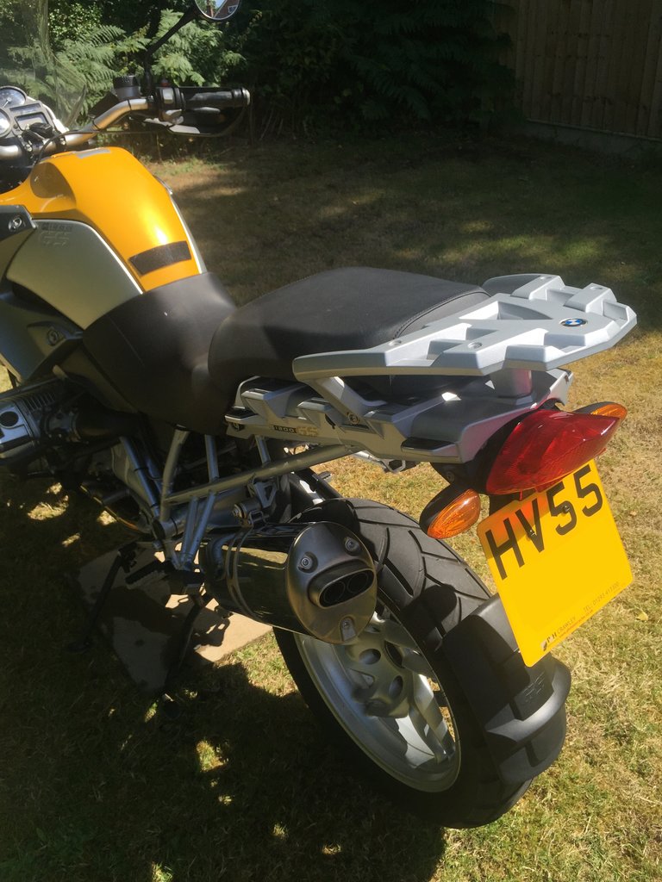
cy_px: 441
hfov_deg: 48.2
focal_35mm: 29
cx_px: 331
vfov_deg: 61.7
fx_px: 739
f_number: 2.2
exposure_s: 1/1721
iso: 32
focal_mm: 4.15
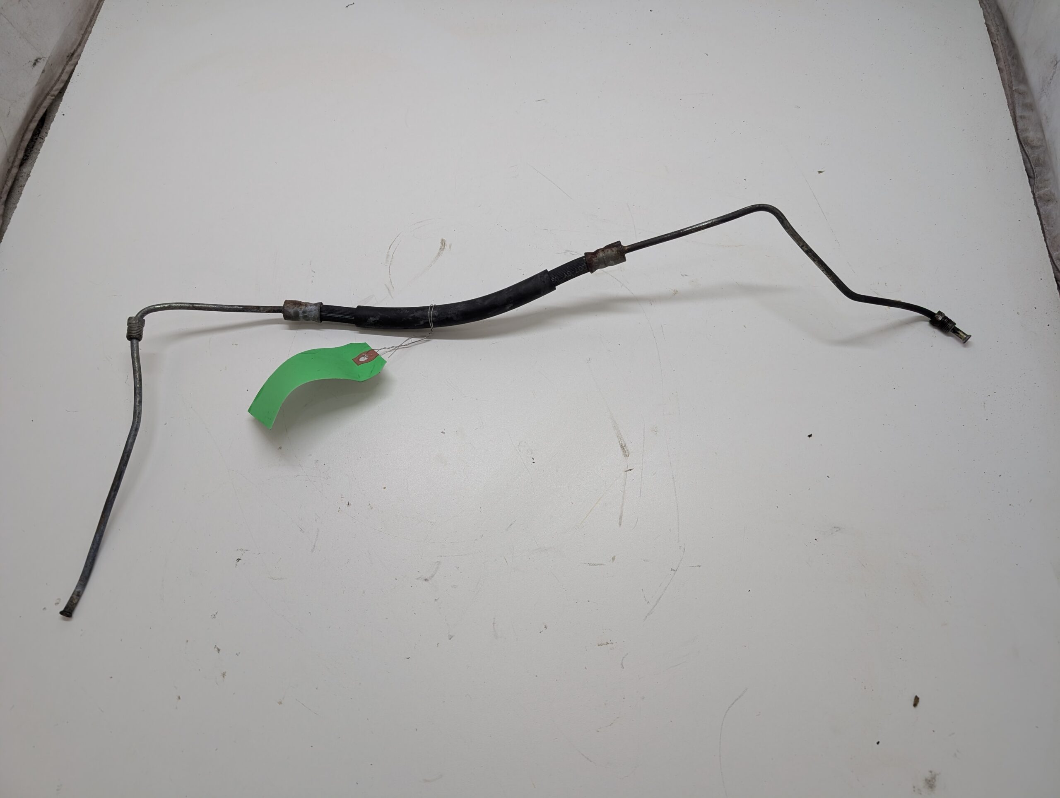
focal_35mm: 24
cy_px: 399
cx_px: 530
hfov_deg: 71.5
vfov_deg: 56.9
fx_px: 736
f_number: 1.68
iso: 49
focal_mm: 6.9
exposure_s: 1/62.8
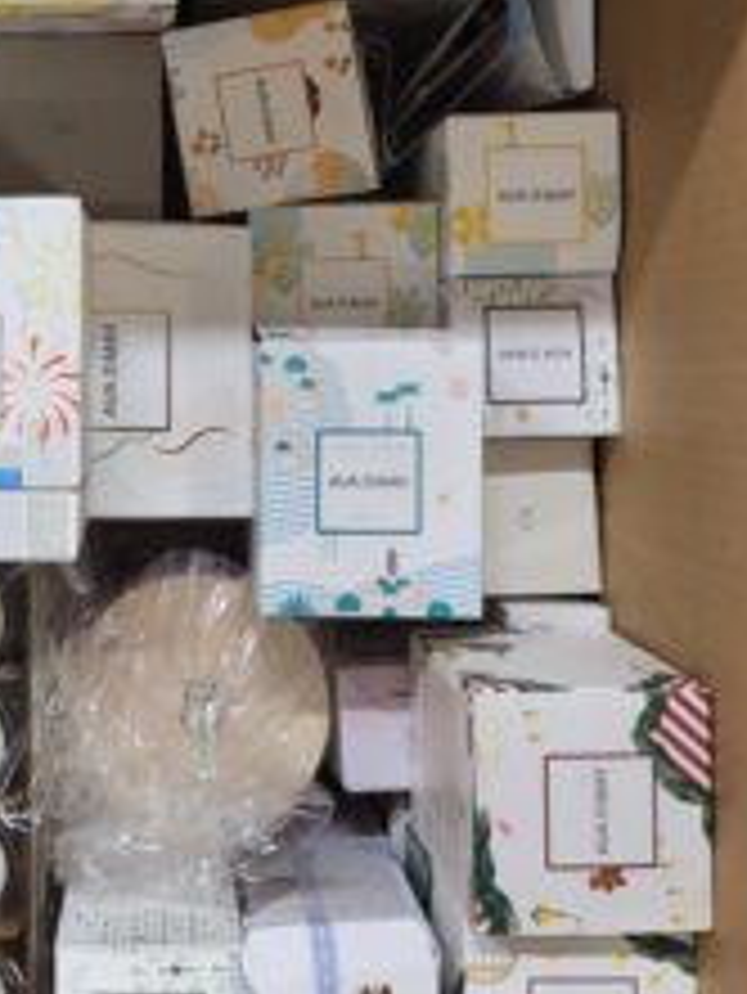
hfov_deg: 30.1
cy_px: 315
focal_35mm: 47
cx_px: 135
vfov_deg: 39.8
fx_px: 1351
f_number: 1.8
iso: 200
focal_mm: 5.4
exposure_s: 1/50
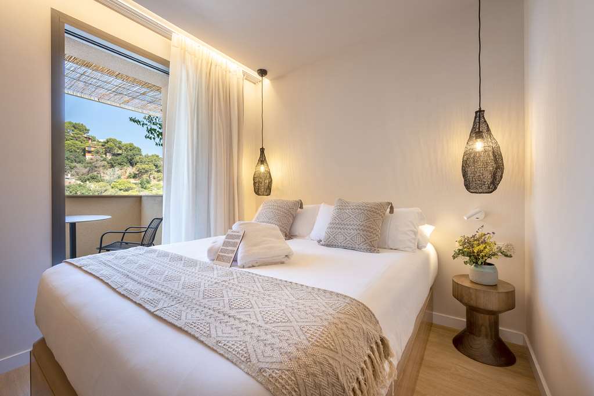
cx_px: 297
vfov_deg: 77.3
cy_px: 198
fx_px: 247
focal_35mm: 15
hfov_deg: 100.4
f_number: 8
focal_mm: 15
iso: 100
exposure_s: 1/160
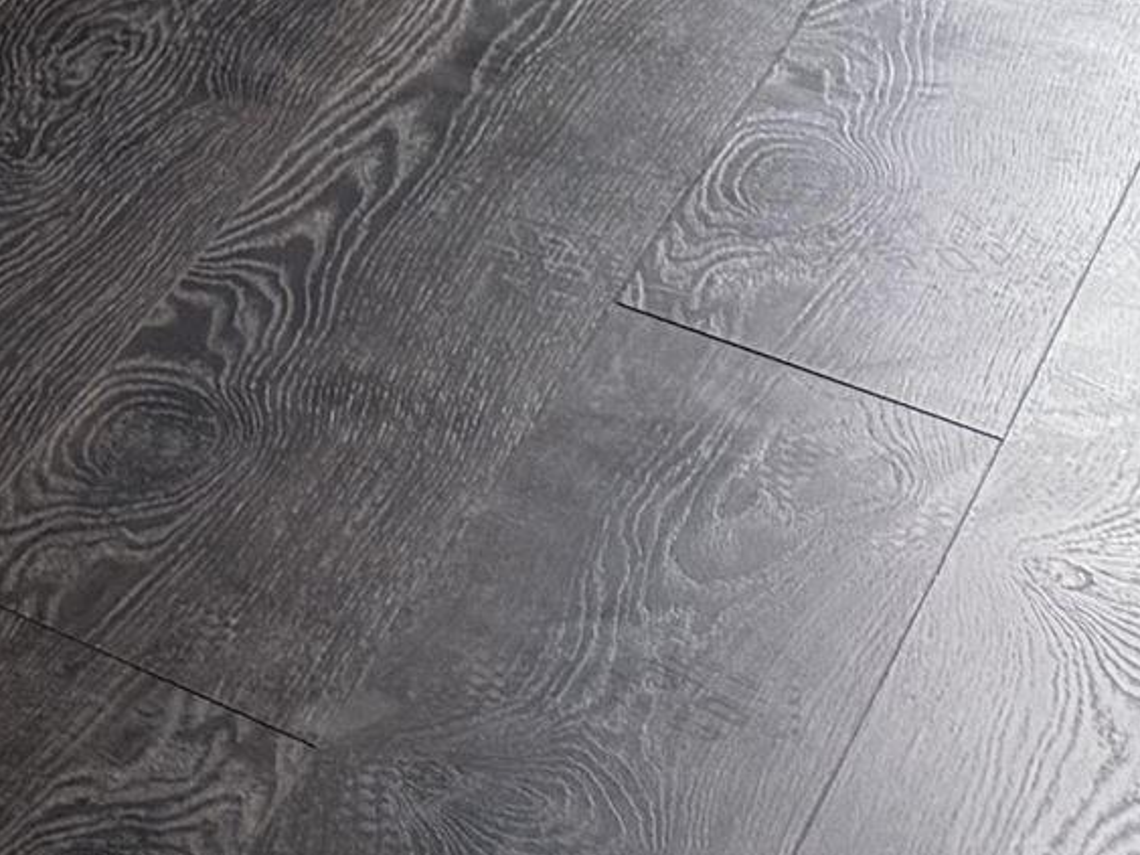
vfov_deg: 9.6
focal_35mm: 131
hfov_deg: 11.5
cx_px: -1867
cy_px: -1400
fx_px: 4313
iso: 200
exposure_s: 1/177
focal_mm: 6.76
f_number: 1.78
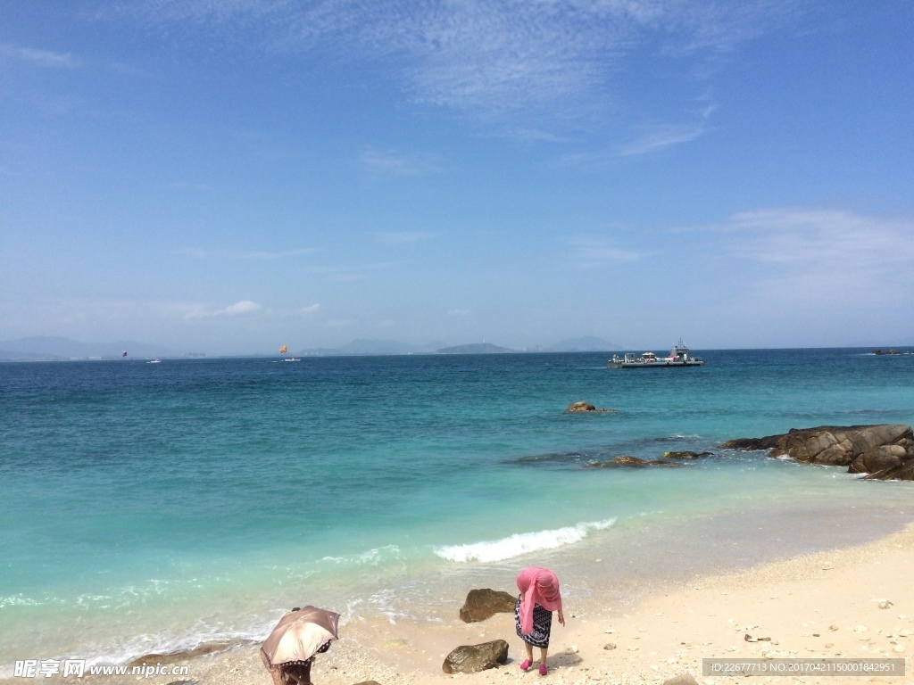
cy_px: 342
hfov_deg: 61.7
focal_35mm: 29
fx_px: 766
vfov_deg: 48.2
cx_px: 457
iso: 32
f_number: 2.2
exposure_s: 1/3425
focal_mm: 4.15
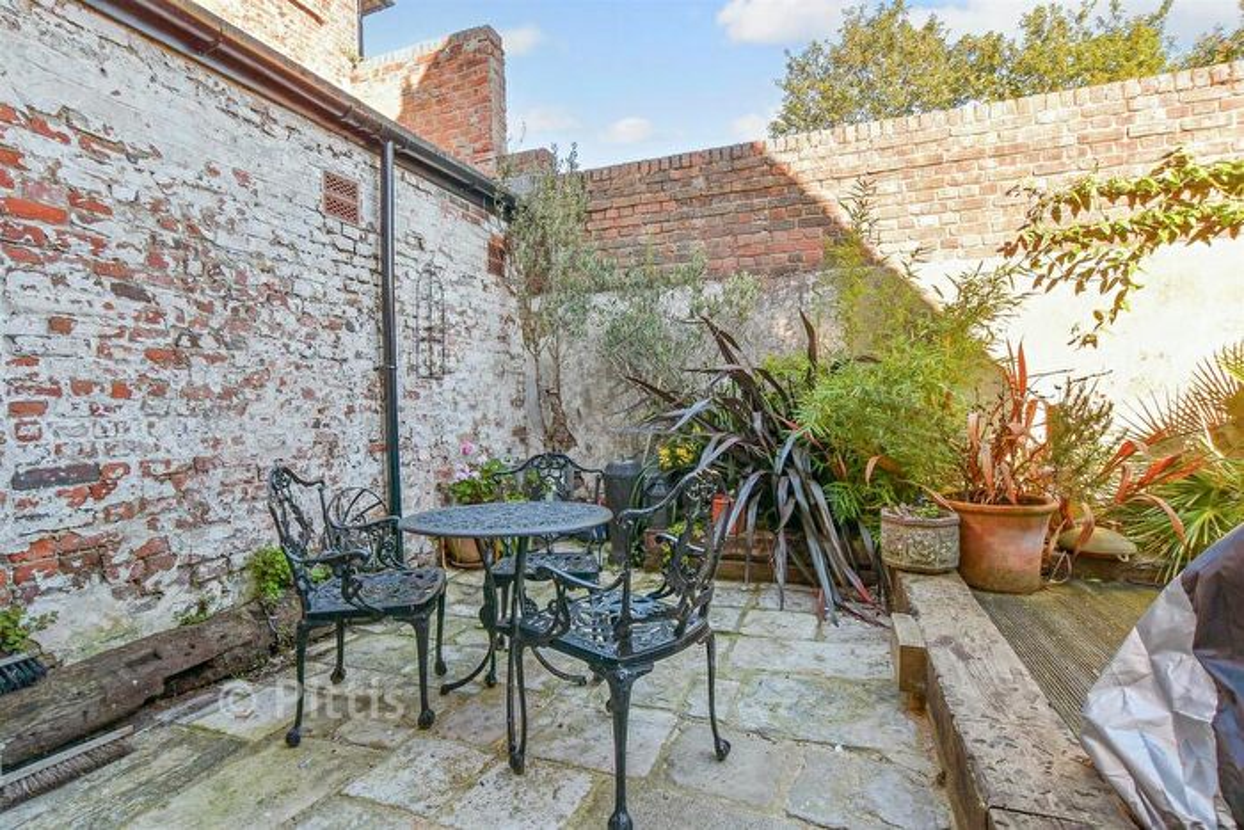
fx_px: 588
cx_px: 622
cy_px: 415
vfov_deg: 70.5
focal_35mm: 17
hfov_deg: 93.3
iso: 160
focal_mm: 11.5
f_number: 8
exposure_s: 1/50
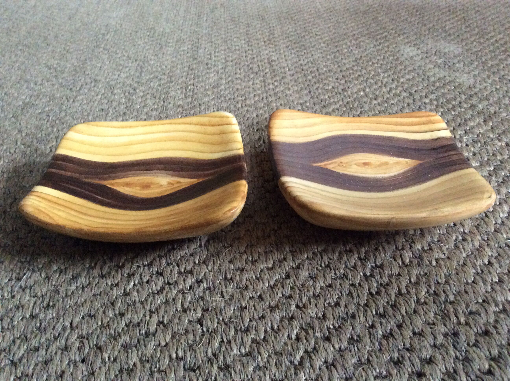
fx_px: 471
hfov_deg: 56.9
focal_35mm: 32
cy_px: 190
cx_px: 255
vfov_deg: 44.1
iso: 400
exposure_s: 1/17
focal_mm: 3.3
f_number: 2.4
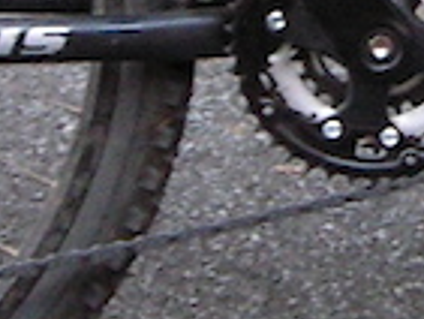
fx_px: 3371
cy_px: -135
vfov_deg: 5.4
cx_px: 493
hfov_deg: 7.1
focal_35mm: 275
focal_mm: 6.3
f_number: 2.8
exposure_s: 1/50
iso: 100
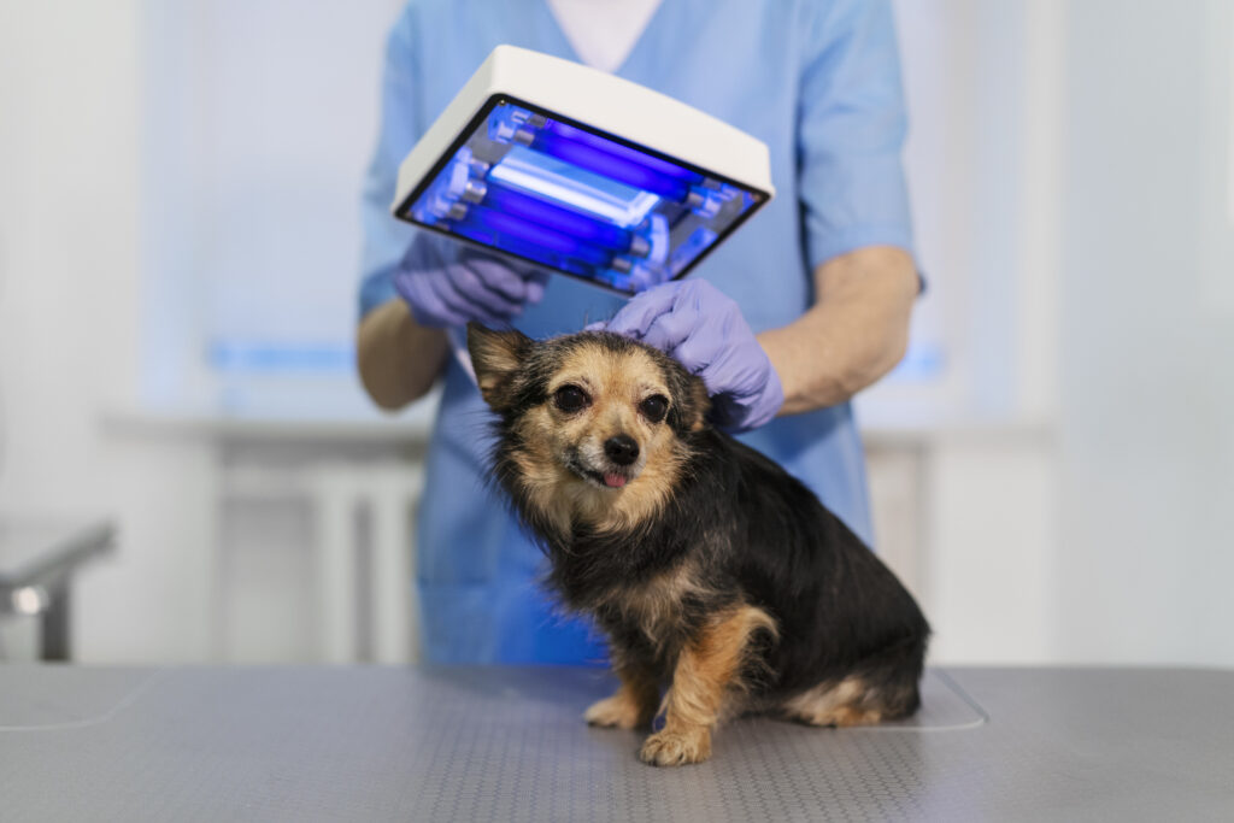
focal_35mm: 55
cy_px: 412
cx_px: 617
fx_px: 1885
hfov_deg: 36.2
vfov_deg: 24.6
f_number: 2.2
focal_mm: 55
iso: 500
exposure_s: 1/160
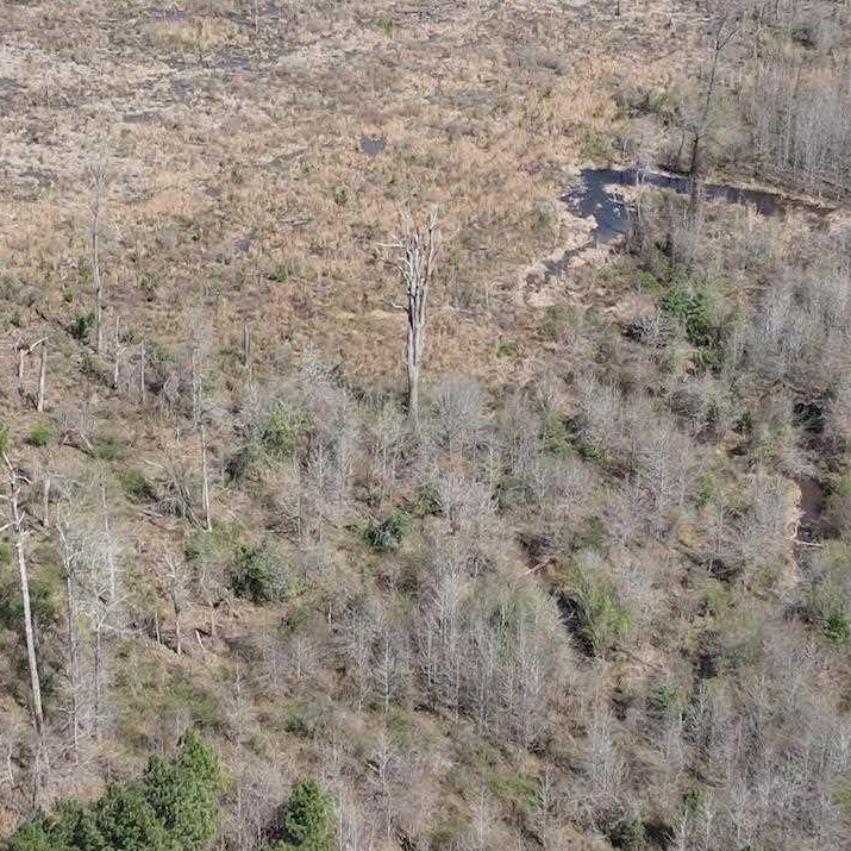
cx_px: 402
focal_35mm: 76
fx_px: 2114
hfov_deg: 22.8
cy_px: 344
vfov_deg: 22.7
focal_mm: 4.5
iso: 110
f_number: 2.8
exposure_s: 1/25
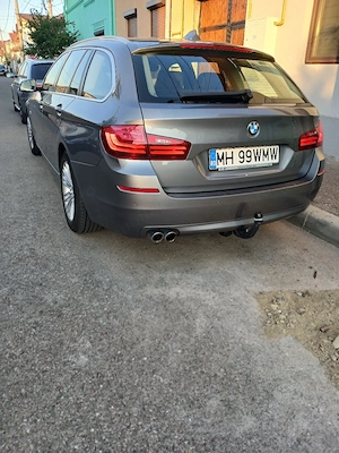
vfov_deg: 67.3
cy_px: 226
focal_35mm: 26
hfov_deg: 53.1
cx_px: 170
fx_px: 339
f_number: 1.8
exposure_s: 1/100
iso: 40
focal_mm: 3.98
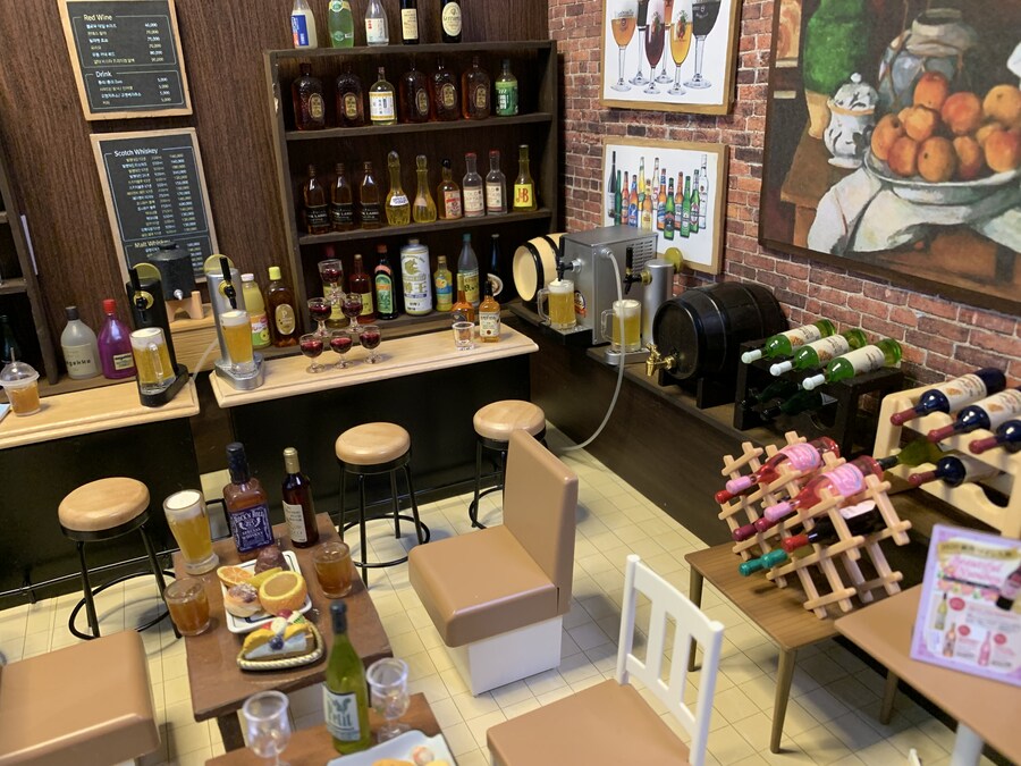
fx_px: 767
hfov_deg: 67.3
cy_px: 383
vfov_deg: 53.1
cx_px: 510
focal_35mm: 26
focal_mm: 4.25
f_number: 1.8
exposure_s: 1/59
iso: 250
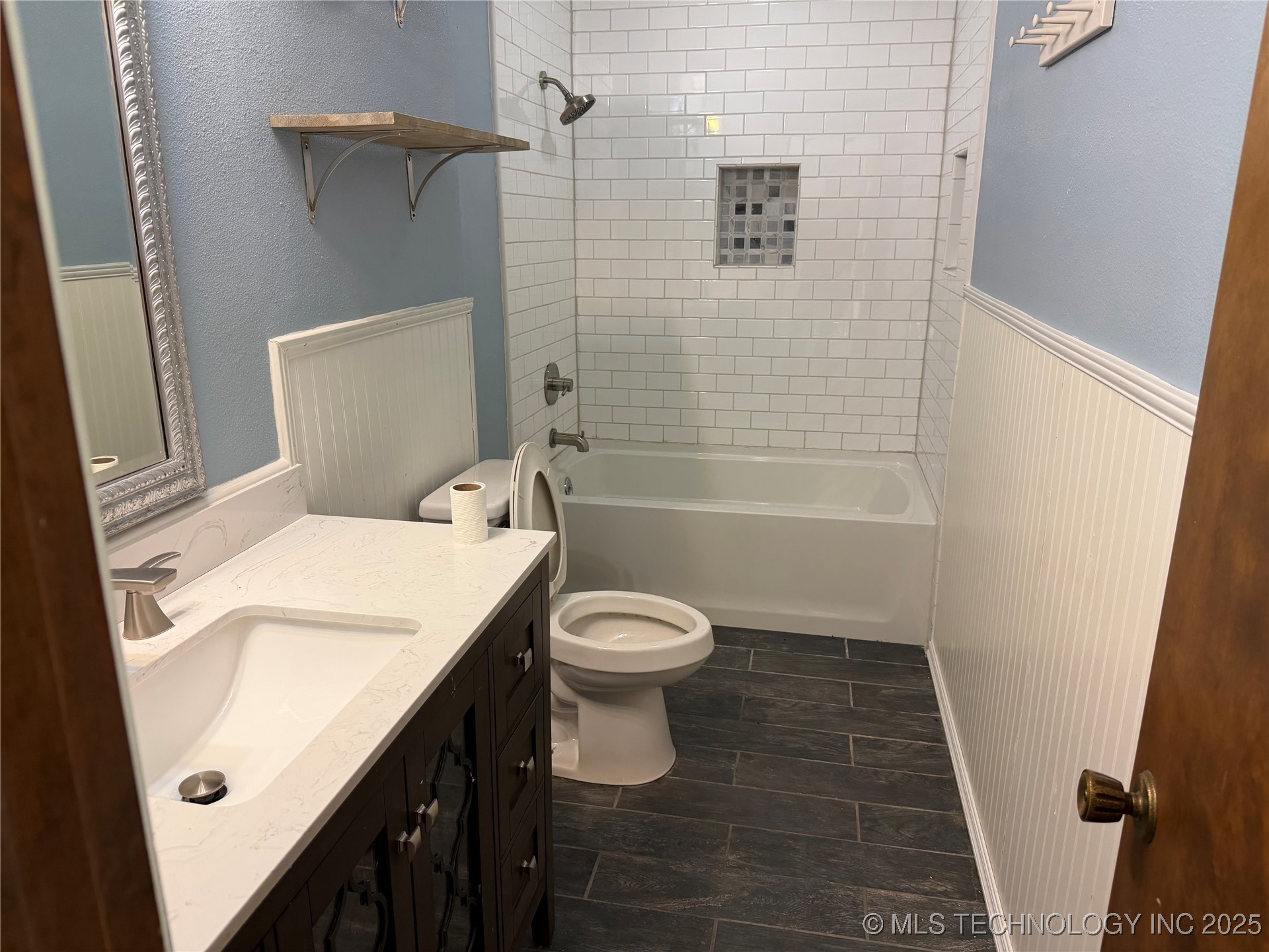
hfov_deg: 71.6
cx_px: 634
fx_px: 880
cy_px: 476
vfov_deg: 56.8
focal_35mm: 24
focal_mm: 6.76
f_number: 1.78
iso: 200
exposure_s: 1/120
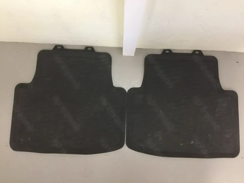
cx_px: 122
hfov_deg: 61.7
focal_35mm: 29
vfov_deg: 48.2
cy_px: 92
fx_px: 204
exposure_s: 1/33
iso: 250
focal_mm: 4.15
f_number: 2.2
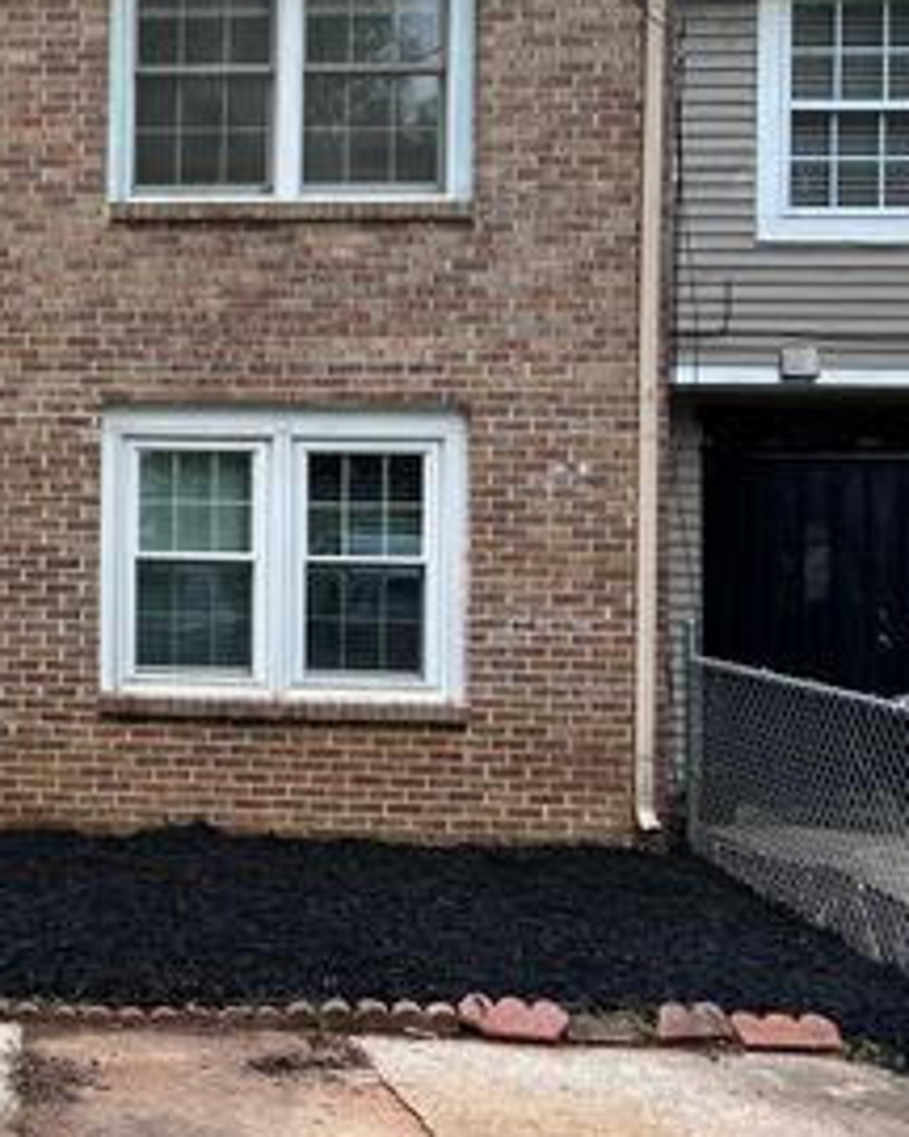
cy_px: 465
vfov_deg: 39.4
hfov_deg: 29.3
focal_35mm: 47
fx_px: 1581
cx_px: -59
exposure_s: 1/121
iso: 40
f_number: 1.5
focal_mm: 5.7
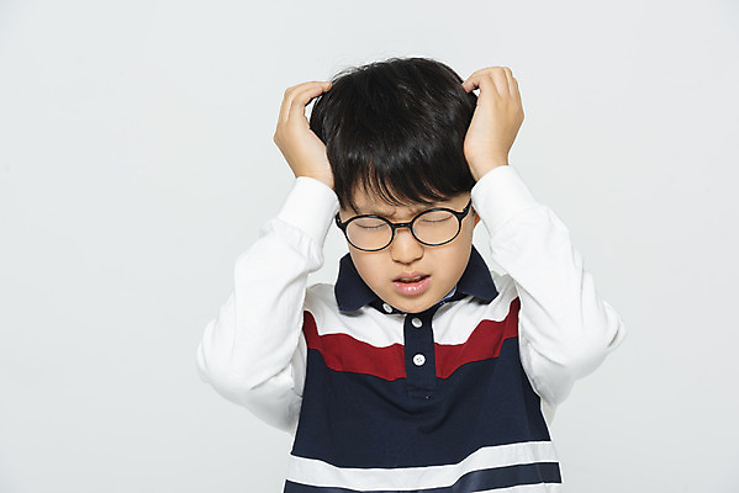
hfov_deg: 12.1
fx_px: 3491
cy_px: 246
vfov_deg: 8.1
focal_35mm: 170
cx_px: 370
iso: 100
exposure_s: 1/125
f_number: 14
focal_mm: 170
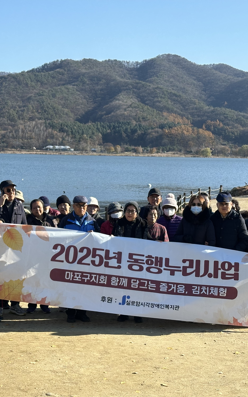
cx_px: 64
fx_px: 735
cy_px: 199
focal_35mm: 68
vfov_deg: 30.2
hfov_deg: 19.0
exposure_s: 1/2114
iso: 64
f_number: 1.78
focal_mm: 6.86
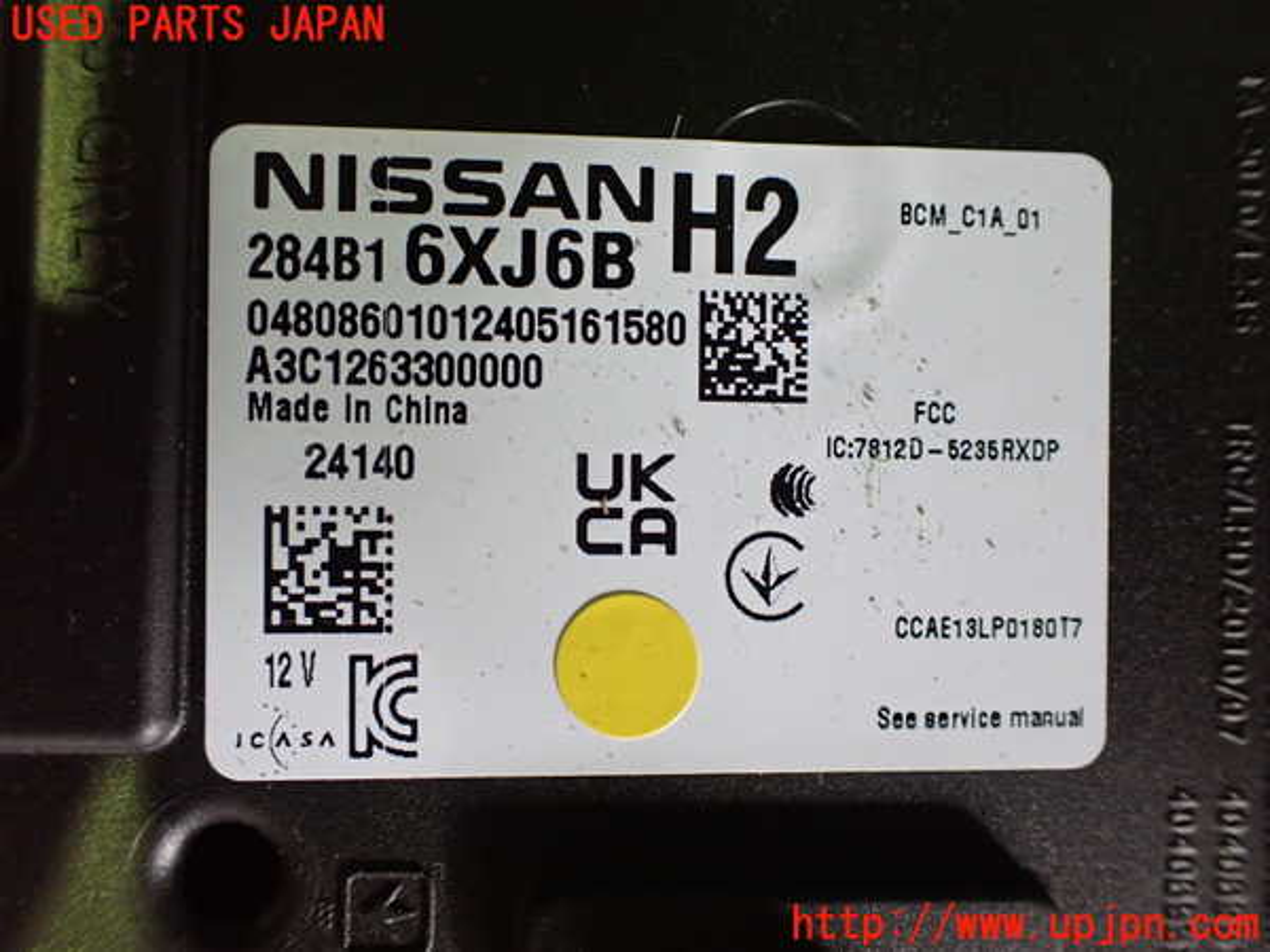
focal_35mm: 30
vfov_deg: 46.8
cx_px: 635
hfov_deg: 60.0
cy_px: 476
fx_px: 1101
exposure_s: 1/30
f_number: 2.3
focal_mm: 5.4
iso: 800
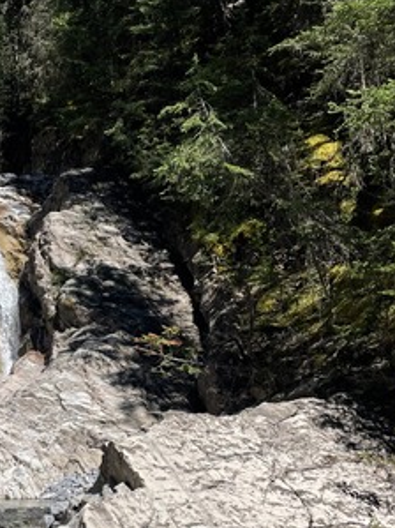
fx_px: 883
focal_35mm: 58
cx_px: 7
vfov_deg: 32.8
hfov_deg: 24.2
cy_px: 379
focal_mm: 4.2
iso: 32
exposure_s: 1/4000
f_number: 1.6
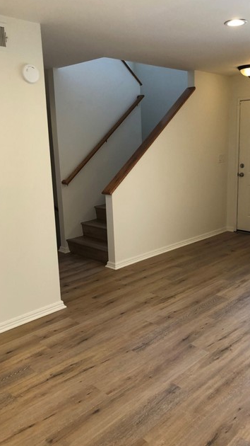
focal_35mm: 31
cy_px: 223
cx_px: 154
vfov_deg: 62.6
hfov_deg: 37.6
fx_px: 366
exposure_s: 1/30
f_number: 1.8
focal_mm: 3.99
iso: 25
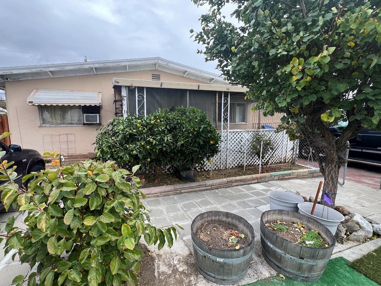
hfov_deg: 98.0
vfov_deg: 81.8
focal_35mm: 15
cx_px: 177
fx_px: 165
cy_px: 147
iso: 32
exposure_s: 1/210
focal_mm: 1.57
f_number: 1.8
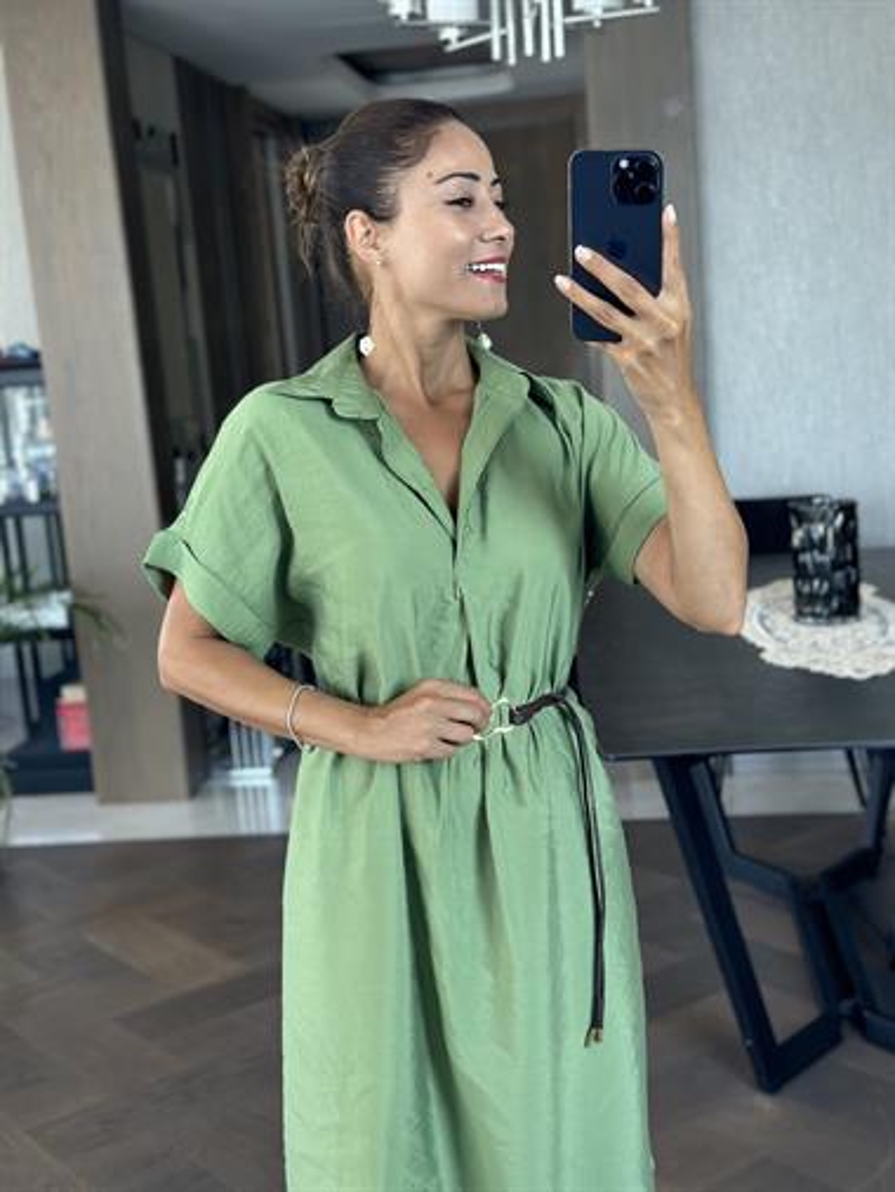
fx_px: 1653
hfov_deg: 30.3
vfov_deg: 39.6
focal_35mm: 48
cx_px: 448
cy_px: 596
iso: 125
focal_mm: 6.86
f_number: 1.78
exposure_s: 1/104
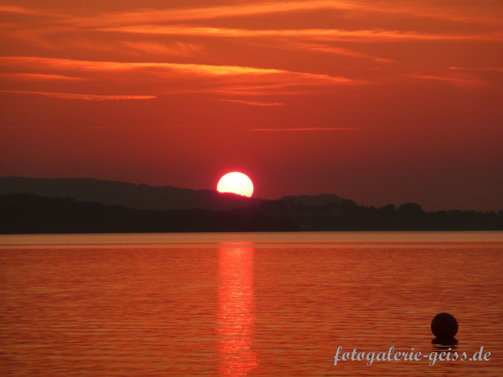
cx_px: 252
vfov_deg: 5.3
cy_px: 188
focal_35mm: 280
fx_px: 4069
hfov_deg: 7.1
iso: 100
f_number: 4.9
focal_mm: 46
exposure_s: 1/320
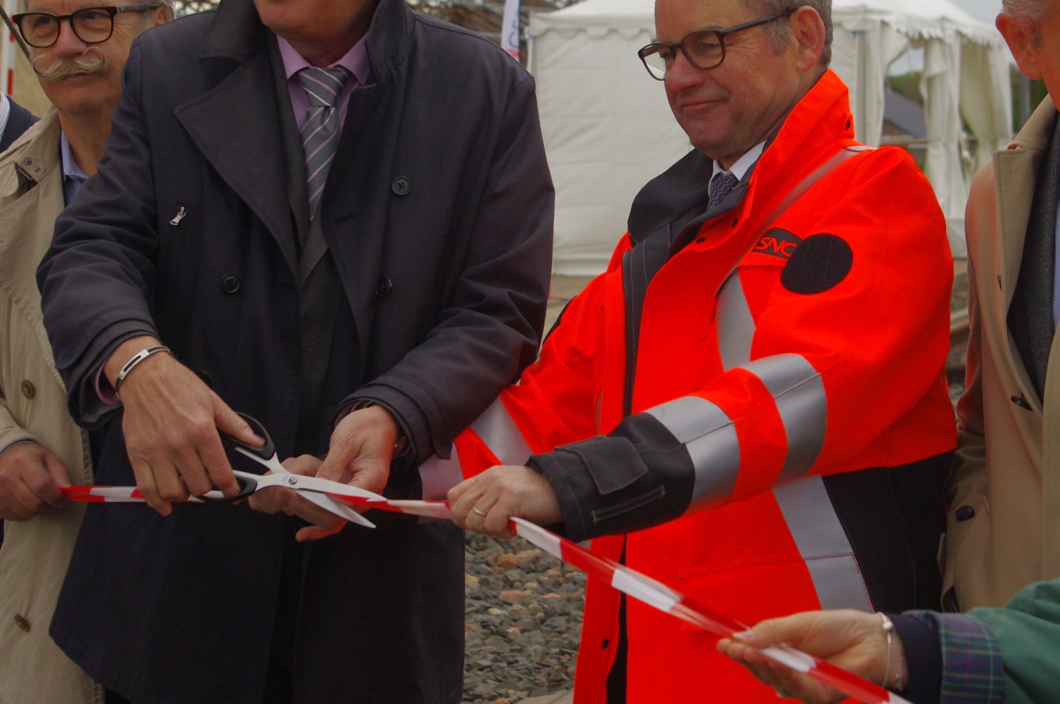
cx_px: 653
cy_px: 178
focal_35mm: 92
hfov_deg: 22.1
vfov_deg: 14.8
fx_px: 2706
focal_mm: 38
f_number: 6.3
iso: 400
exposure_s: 1/60
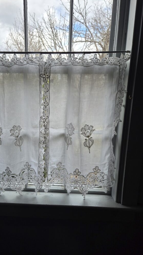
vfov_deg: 71.9
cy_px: 125
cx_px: 45
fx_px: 175
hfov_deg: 43.6
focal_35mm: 26
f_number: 1.8
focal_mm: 5.4
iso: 25
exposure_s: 1/596
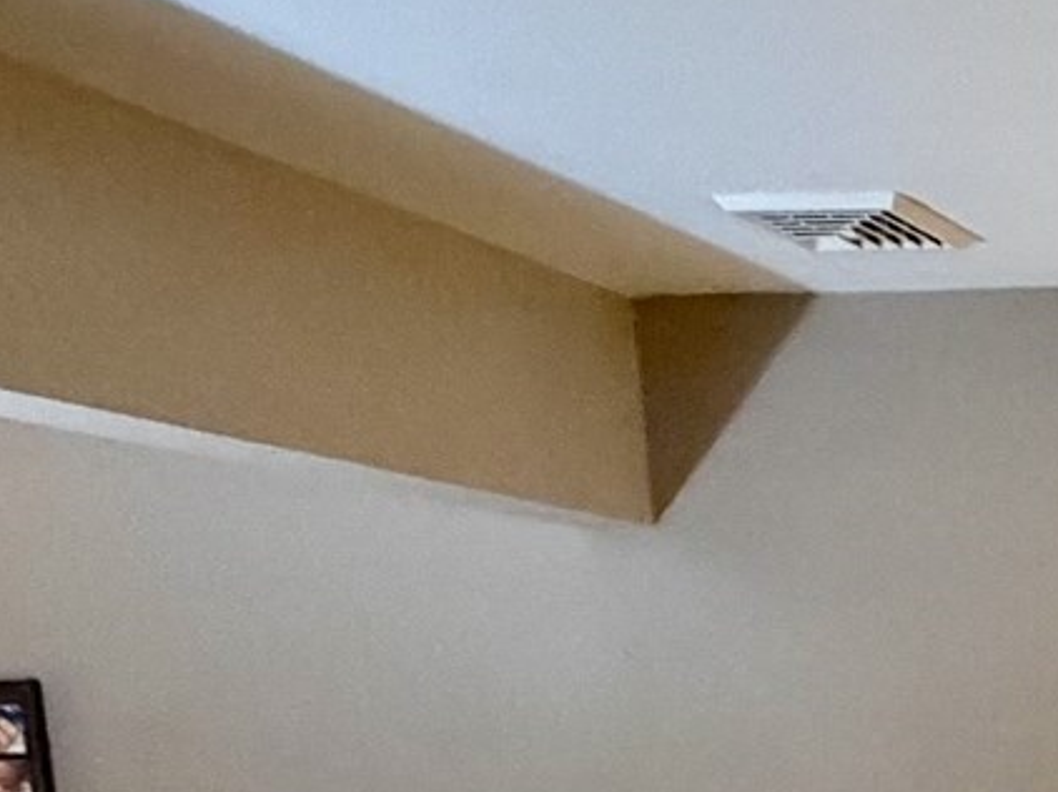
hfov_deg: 20.6
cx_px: 1875
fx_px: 2077
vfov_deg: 19.6
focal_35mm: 68
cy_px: 1073
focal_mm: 2.22
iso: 1000
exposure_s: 1/40
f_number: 2.2
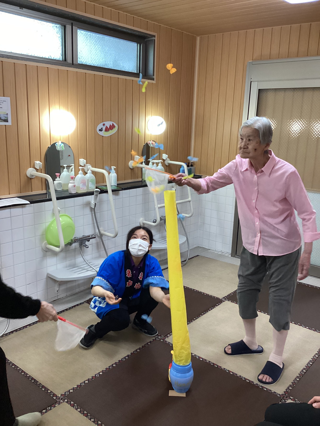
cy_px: 213
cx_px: 160
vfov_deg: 58.4
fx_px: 382
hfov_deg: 45.4
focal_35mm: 31
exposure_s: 1/60
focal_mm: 3.3
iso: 250
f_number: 2.4
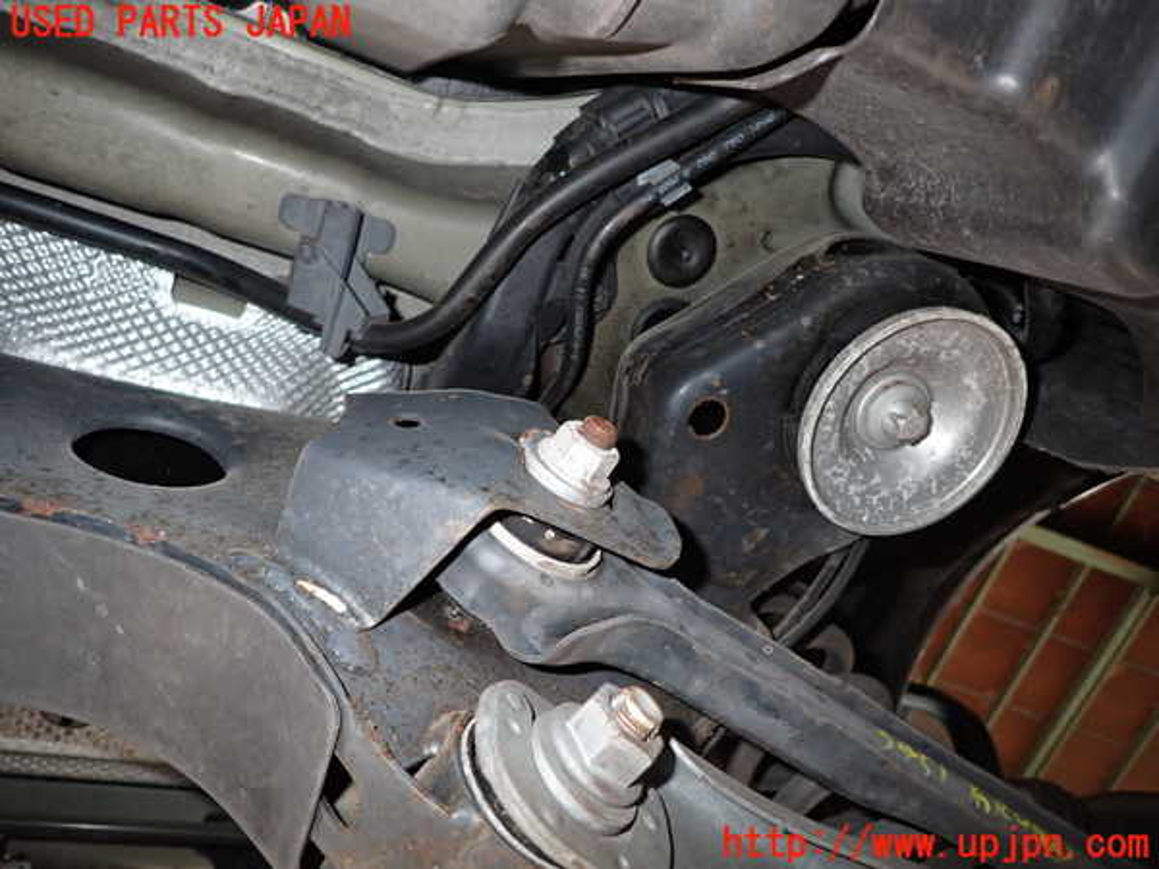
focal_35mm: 25
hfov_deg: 69.4
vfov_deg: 54.9
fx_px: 837
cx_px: 580
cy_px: 434
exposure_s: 1/30
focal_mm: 4.5
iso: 320
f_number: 5.6
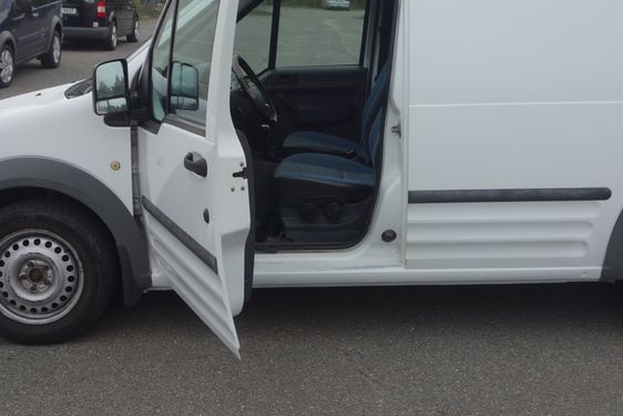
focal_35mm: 51
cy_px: 105
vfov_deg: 26.2
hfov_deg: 38.7
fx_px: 883
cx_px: 372
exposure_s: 1/100
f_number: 2.8
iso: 125
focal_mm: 10.4
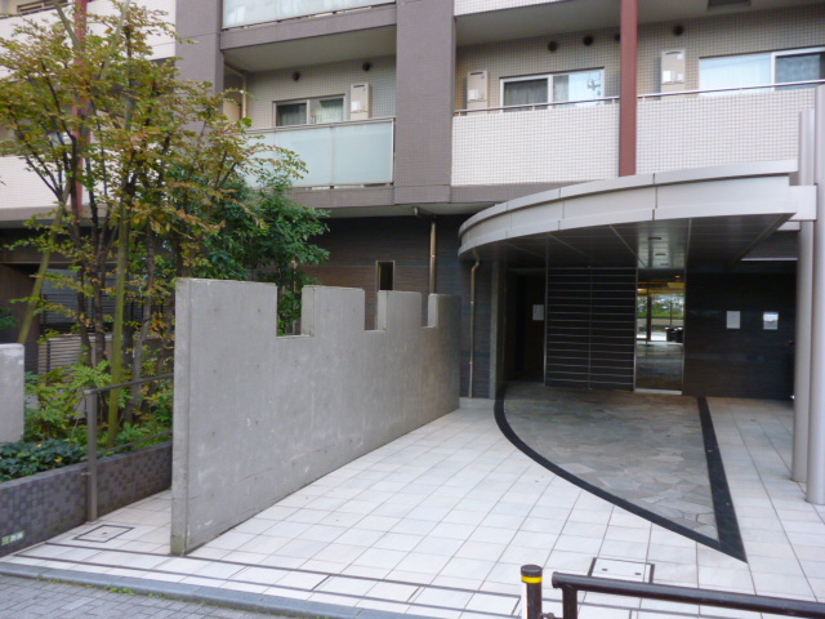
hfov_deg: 63.4
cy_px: 310
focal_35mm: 28
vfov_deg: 49.7
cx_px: 412
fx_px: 667
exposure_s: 1/60
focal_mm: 5
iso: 250
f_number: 3.1
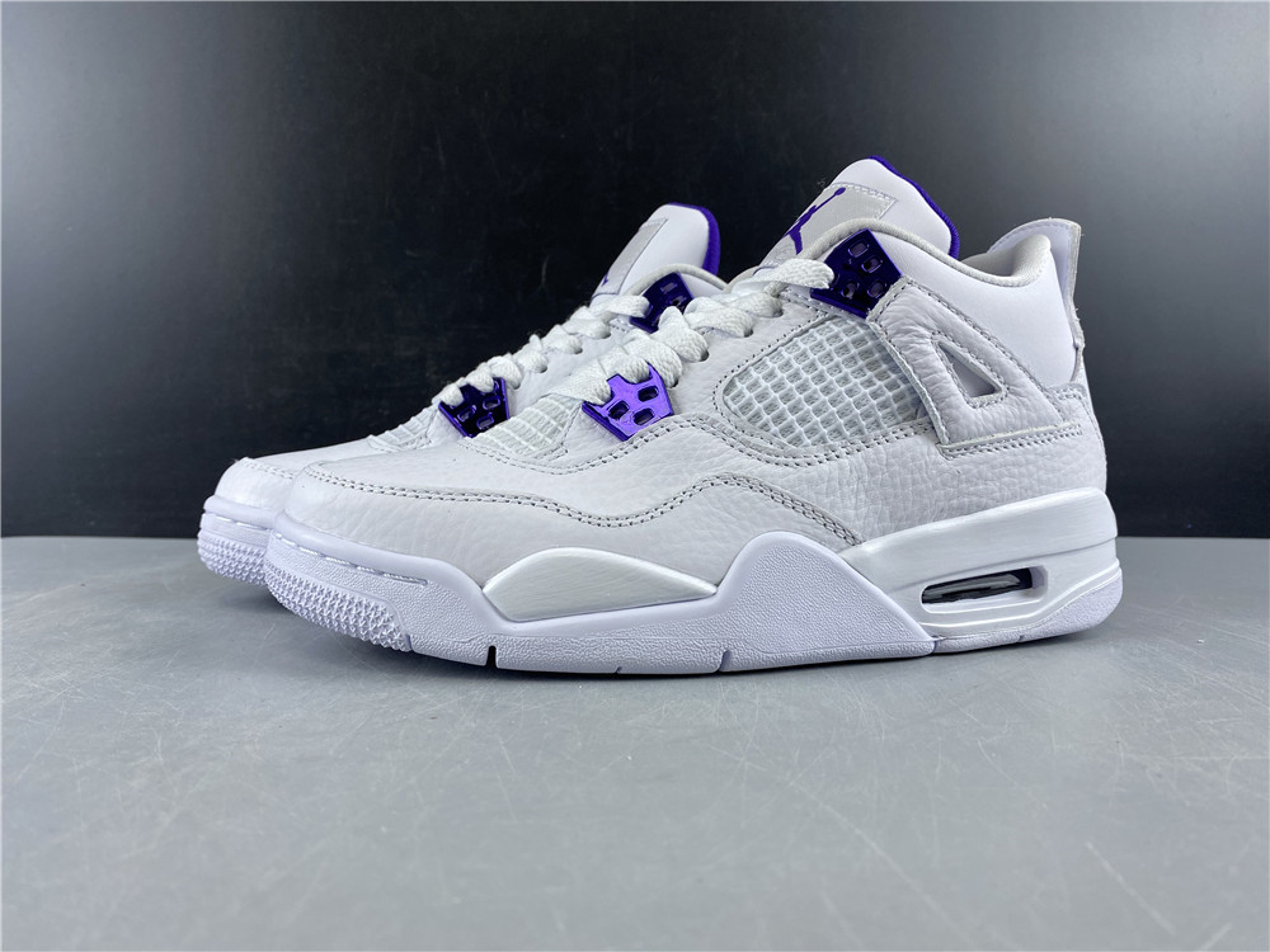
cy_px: 476
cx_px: 635
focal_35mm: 26
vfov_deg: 53.1
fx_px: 954
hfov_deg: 67.3
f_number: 1.8
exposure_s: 1/100
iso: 50
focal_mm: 4.25
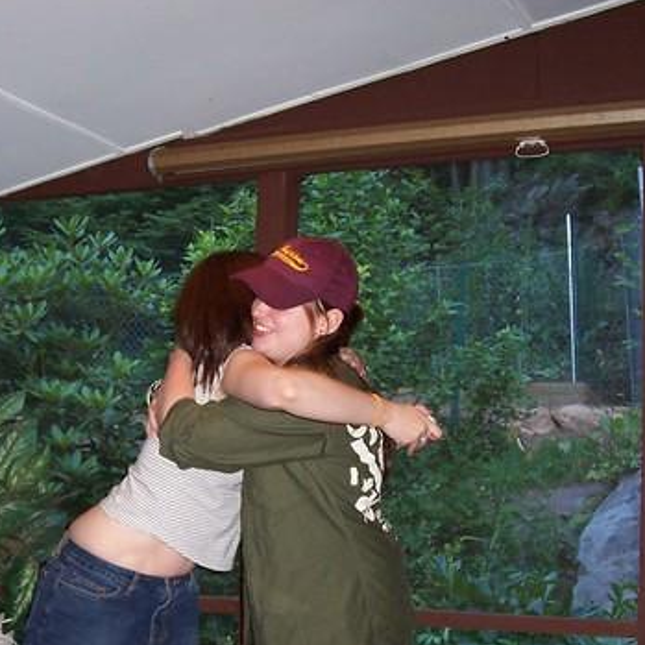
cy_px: 438
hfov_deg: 28.6
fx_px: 1265
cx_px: 283
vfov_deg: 28.4
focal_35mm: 60
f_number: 2.8
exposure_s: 1/60
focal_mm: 5.6
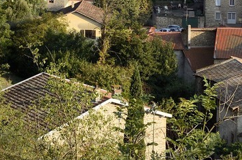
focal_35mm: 144
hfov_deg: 14.3
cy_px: -81
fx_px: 966
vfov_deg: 9.2
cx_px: 93
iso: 200
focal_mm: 32
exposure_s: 1/200
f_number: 11
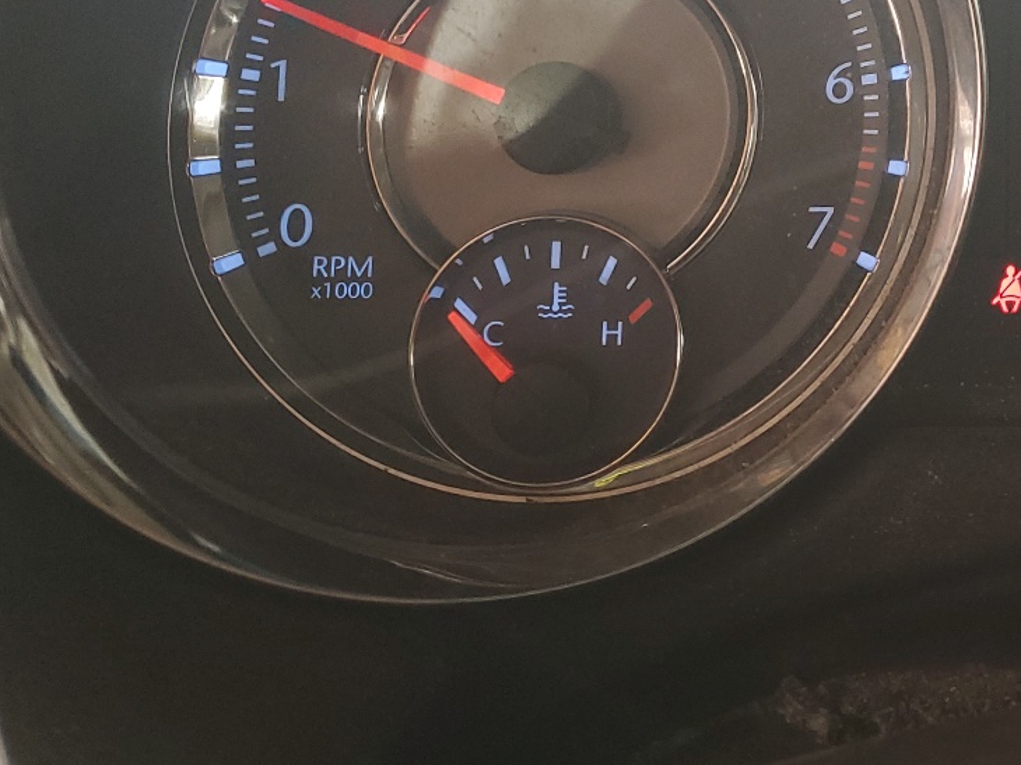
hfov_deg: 30.6
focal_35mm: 57
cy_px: -59
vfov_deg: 24.1
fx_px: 1681
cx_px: 1095
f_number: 1.5
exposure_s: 1/60.2
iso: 74
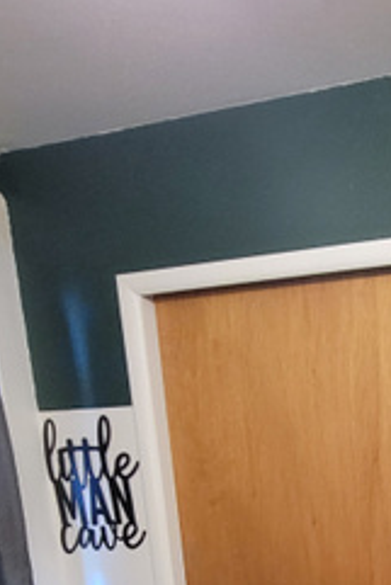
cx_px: 520
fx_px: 699
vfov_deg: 36.6
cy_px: 677
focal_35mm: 43
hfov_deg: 26.2
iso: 640
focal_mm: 2.2
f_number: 2.2
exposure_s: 1/30
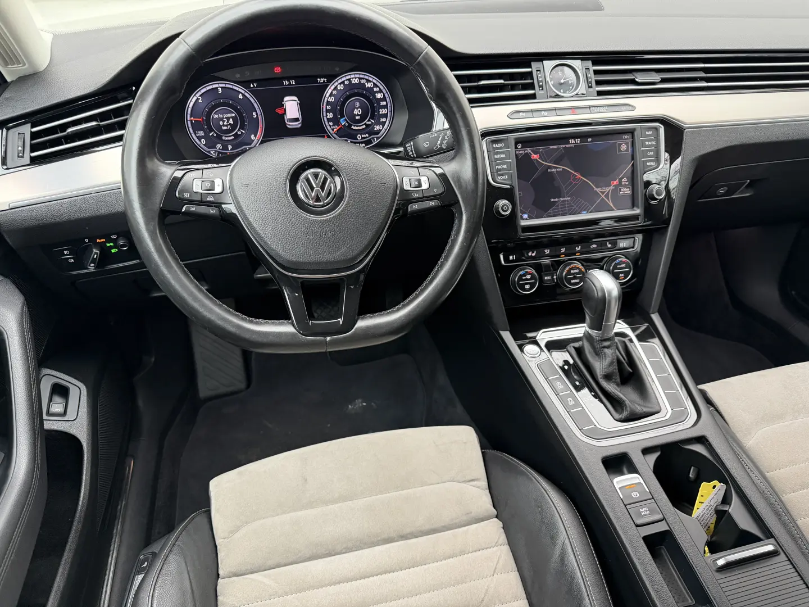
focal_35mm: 24
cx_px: 404
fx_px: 561
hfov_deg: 71.6
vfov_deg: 56.8
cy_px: 304
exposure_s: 1/56
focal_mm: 6.76
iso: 500
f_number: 1.78
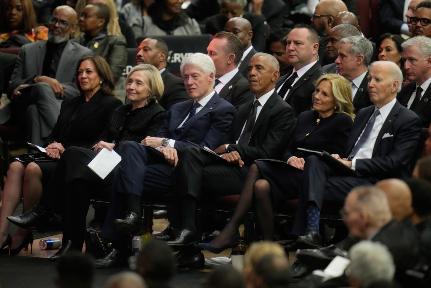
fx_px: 9578
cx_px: 216
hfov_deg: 2.6
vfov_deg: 1.7
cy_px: 144
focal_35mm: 800
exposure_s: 1/160
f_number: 5.6
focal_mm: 800
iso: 6400
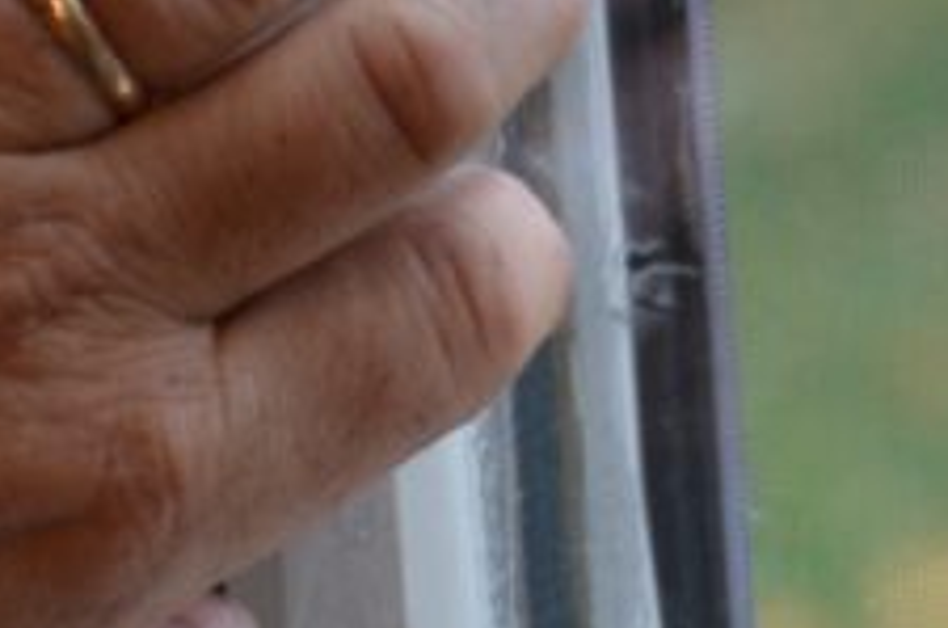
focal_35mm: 648
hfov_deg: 3.2
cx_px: 1534
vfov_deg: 2.1
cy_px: 948
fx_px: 17035
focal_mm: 95
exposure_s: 1/60
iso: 400
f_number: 5.3
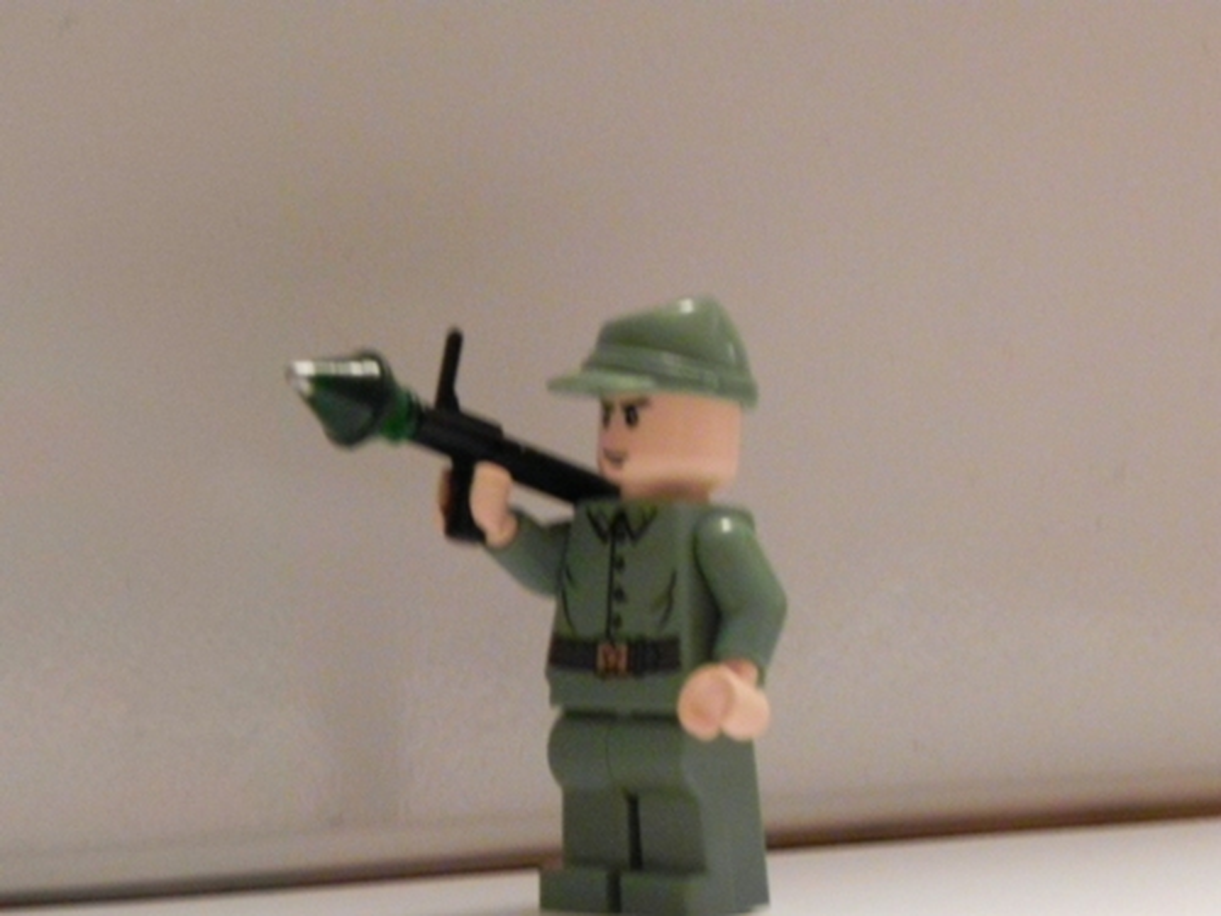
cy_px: 458
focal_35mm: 144
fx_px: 5079
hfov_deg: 13.7
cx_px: 610
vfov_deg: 10.3
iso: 1600
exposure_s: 1/14.5
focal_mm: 25.7
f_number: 6.3
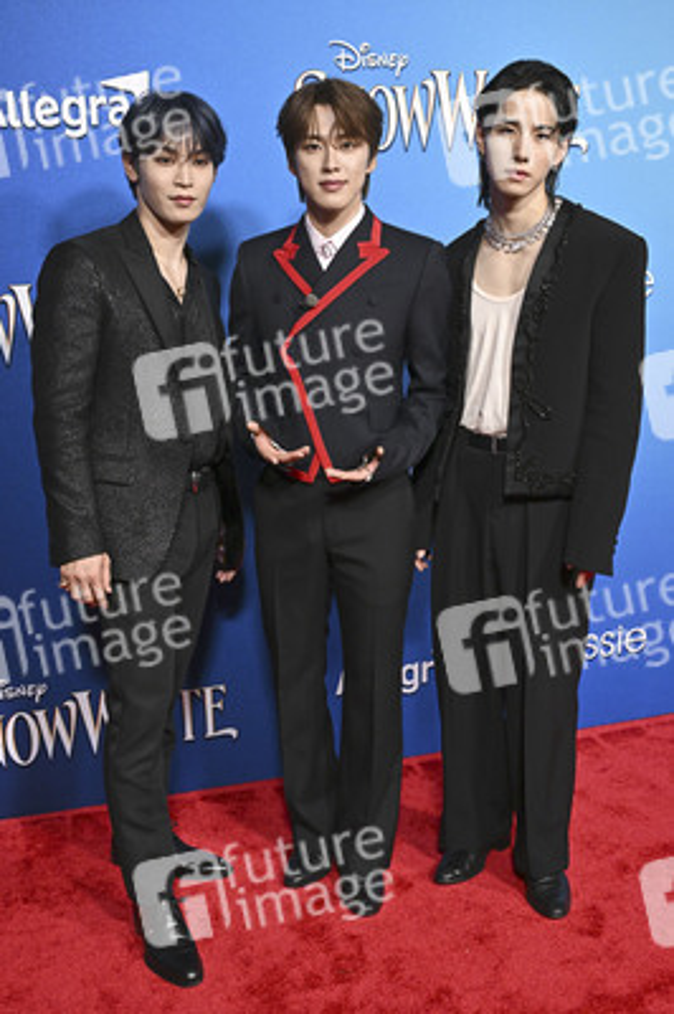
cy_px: 507
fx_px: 1097
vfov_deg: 49.6
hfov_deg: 34.2
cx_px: 337
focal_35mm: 39
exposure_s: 1/250
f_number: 4.5
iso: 3200
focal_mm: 39
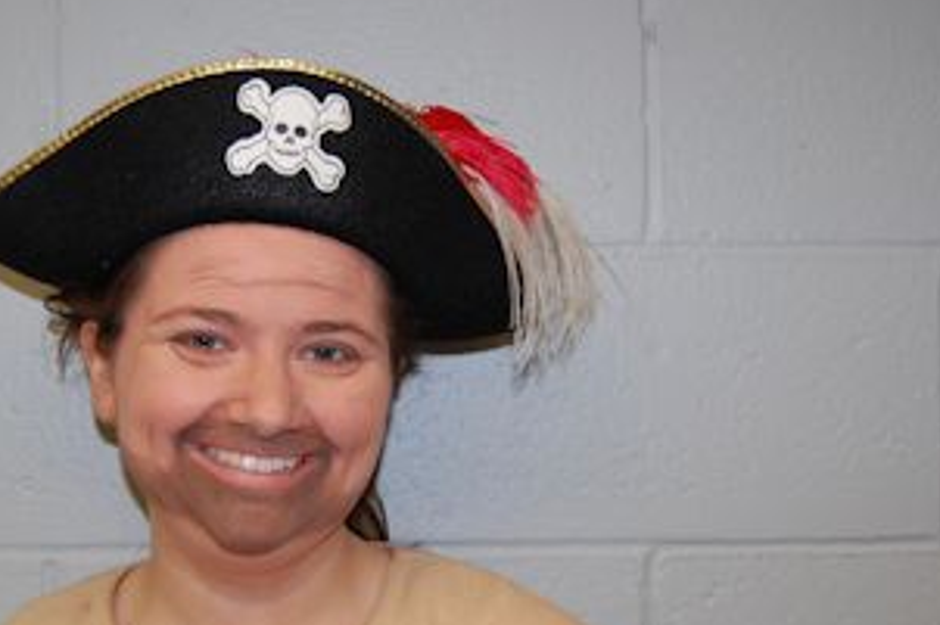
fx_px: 1748
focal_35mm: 67
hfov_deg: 30.0
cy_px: 365
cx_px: 342
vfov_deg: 20.3
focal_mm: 30
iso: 400
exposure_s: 1/60
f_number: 4.2
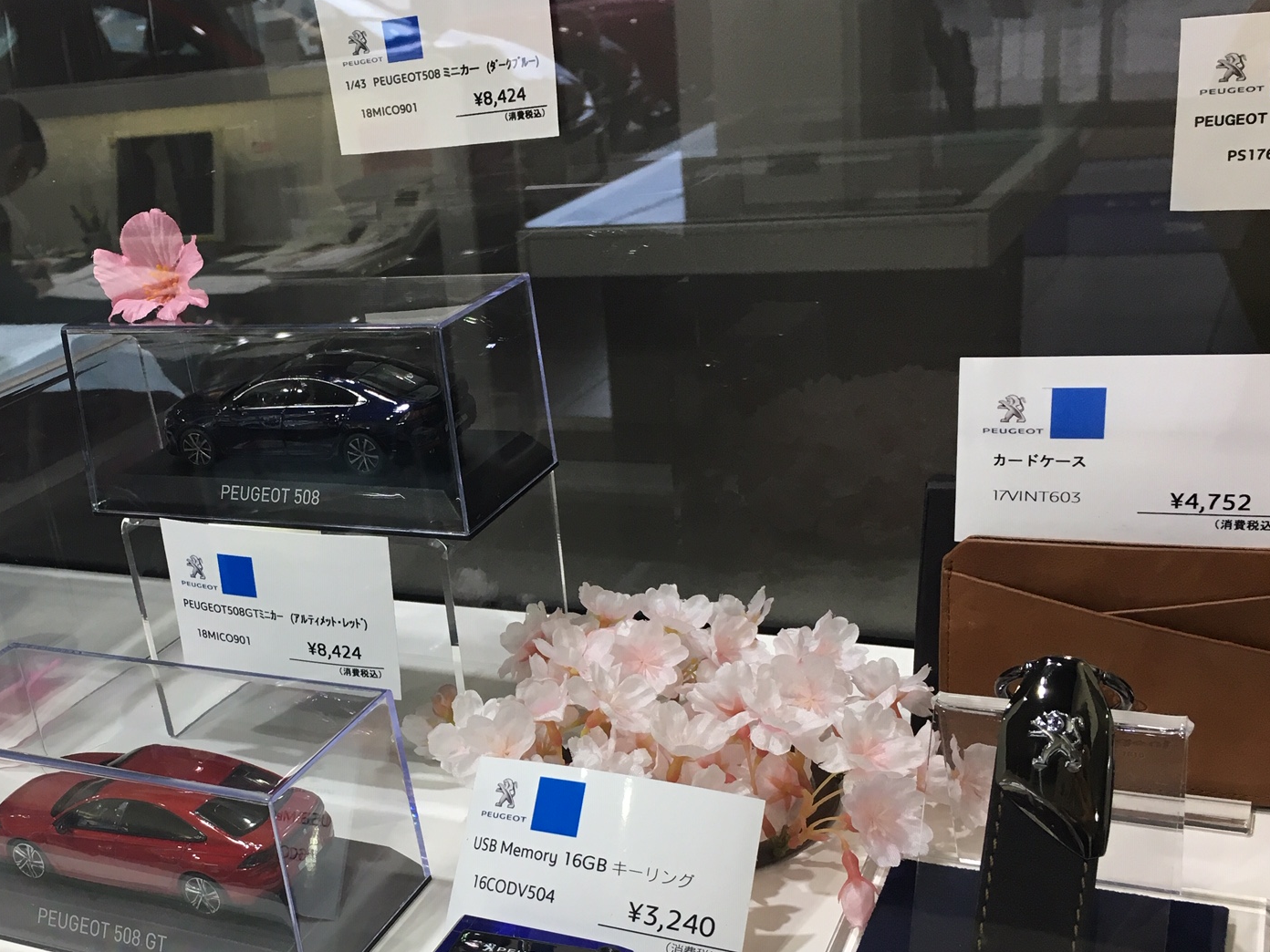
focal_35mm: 42
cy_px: 638
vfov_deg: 34.0
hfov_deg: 44.0
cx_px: 400
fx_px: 1541
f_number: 2.2
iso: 32
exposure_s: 1/30
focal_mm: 4.15
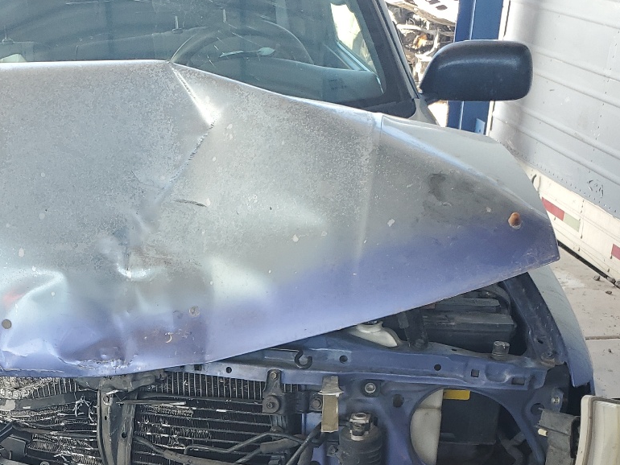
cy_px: 465
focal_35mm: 54
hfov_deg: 34.6
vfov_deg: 25.7
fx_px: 967
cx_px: 141
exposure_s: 1/182
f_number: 1.5
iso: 50
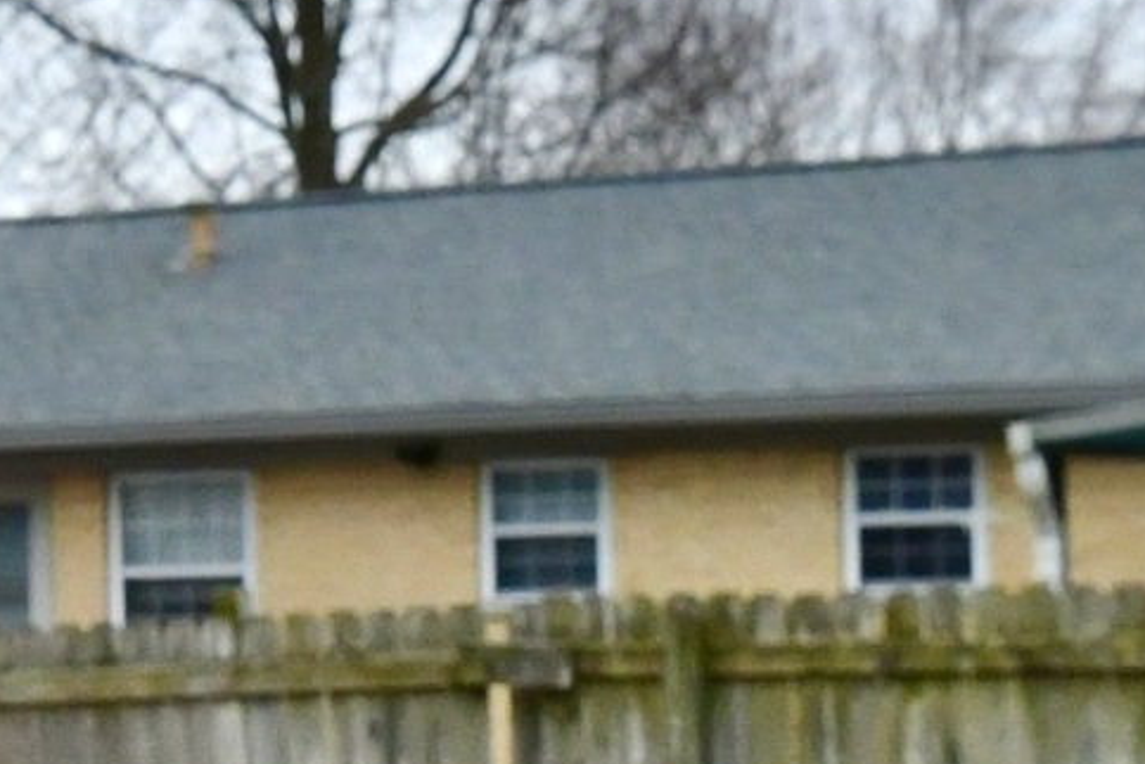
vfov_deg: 14.8
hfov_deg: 15.6
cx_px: -1411
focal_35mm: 89
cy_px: 951
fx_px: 2830
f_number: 8
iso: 640
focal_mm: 14
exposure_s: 1/250
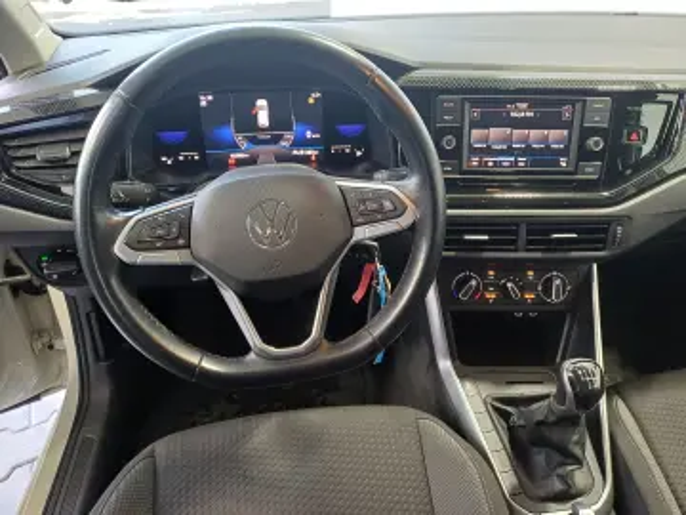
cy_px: 258
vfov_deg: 54.9
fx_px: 495
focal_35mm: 25
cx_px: 343
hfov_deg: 69.4
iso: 320
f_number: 1.8
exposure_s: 1/33.3
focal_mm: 4.65
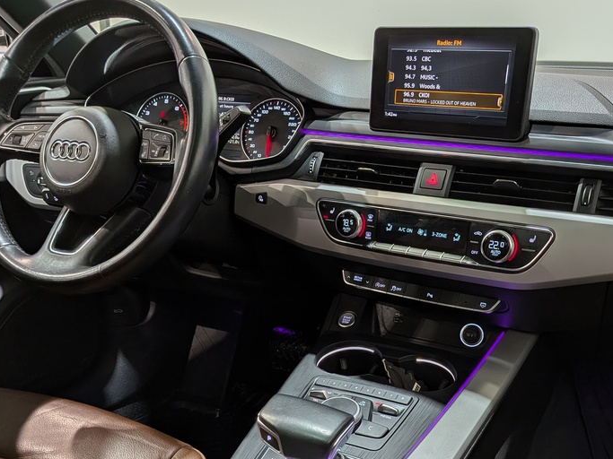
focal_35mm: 36
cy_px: 301
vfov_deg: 39.2
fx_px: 637
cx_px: 337
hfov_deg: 51.3
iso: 27
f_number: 1.7
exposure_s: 1/126
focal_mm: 4.53
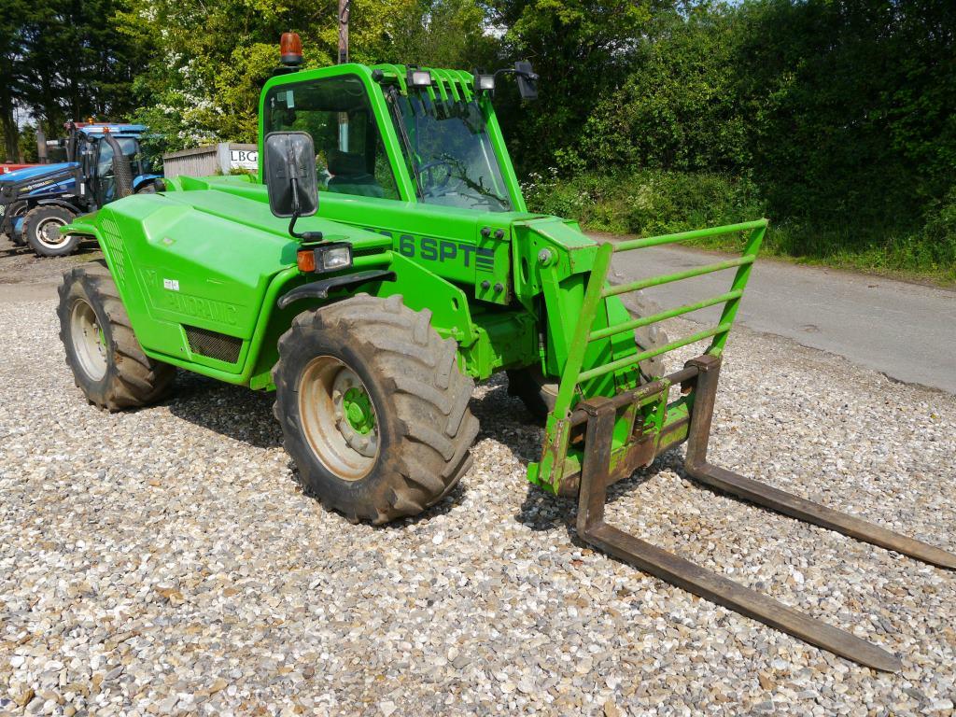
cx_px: 478
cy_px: 358
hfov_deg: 60.0
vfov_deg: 46.8
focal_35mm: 30
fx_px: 829
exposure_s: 1/400
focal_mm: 15
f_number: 7.1
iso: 160
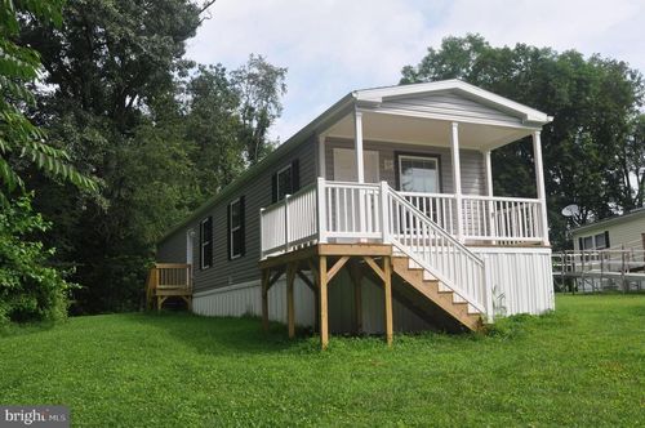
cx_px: 322
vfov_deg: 36.8
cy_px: 214
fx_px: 644
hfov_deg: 53.2
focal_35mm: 36
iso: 200
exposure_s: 1/200
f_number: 11
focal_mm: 24
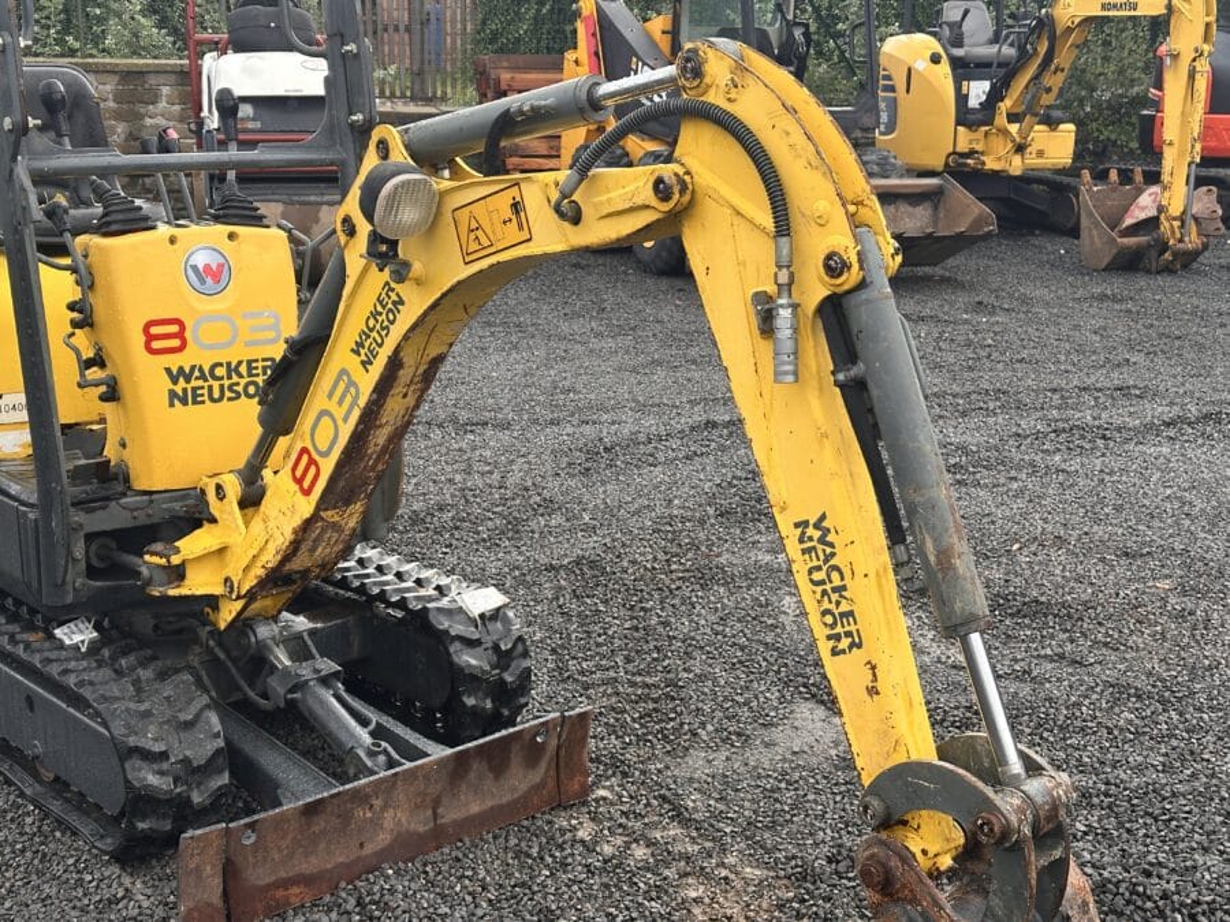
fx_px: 1706
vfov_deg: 30.3
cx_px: 615
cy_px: 461
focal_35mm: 48
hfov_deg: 39.7
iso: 64
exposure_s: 1/564
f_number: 1.78
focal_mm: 6.86
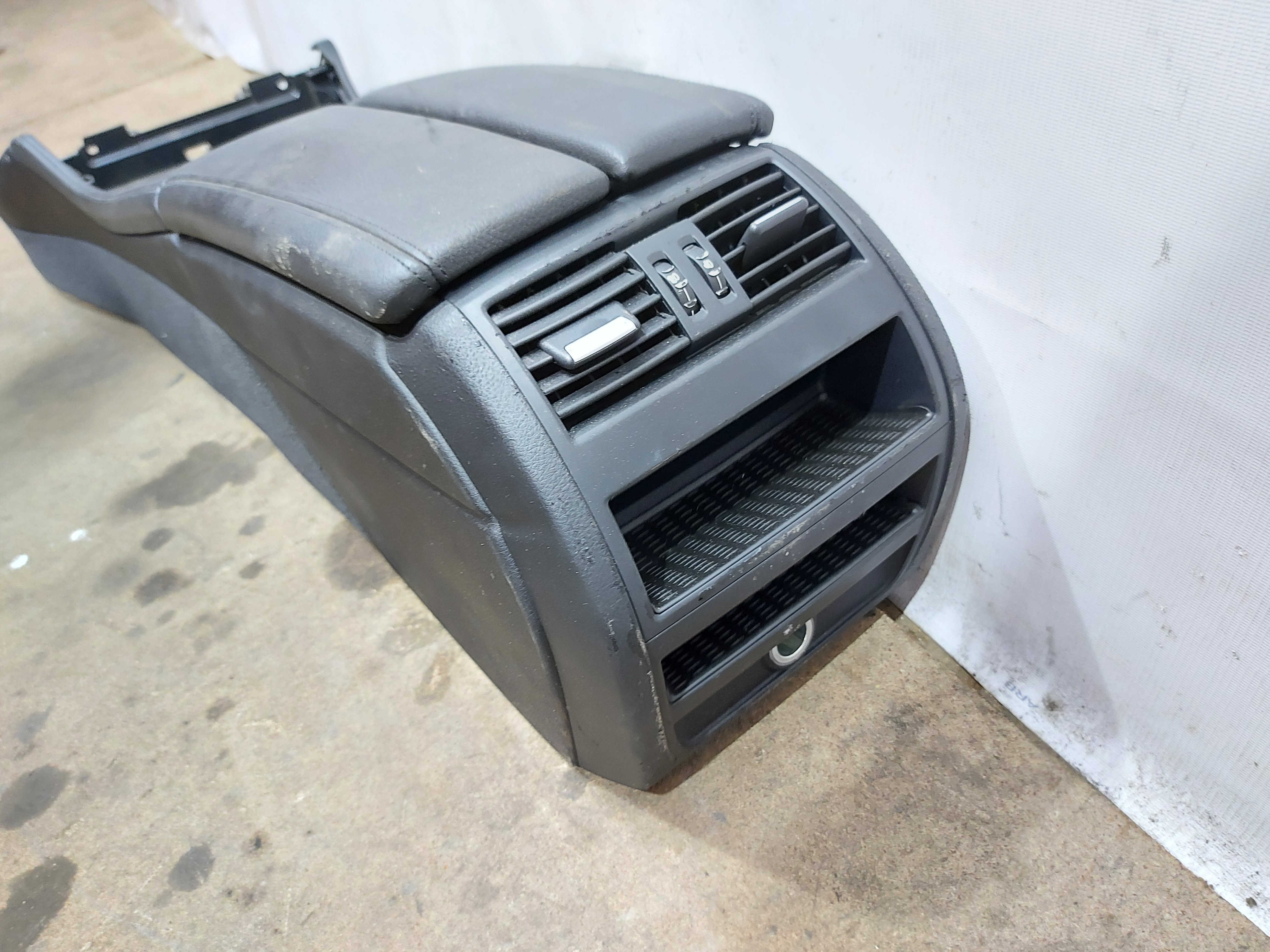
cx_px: 635
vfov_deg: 56.8
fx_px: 881
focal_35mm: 24
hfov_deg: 71.6
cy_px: 476
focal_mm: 5.23
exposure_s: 1/25
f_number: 1.8
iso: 320
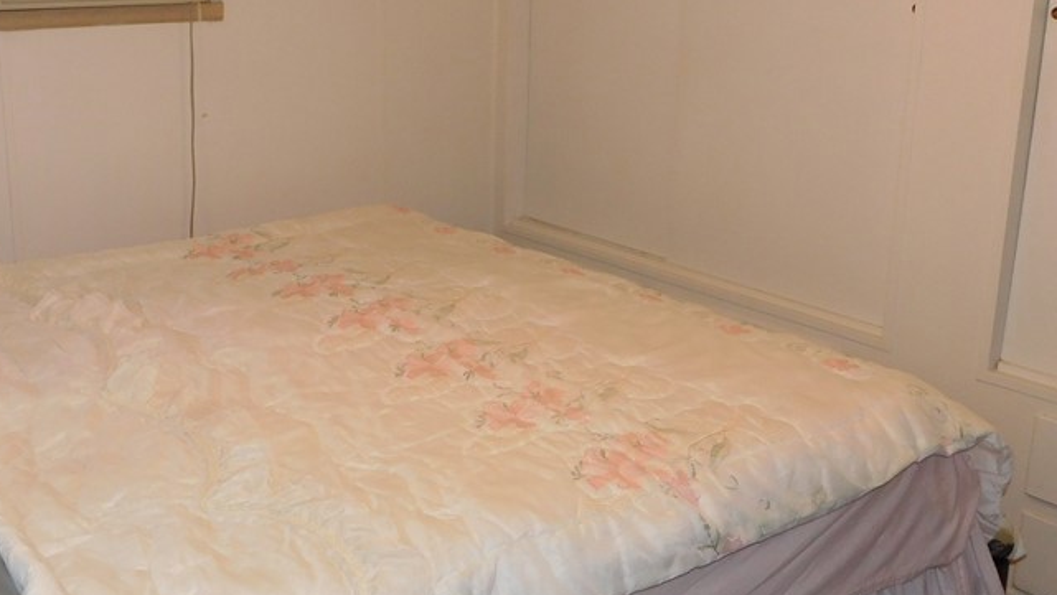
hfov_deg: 49.5
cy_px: 234
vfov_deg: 29.6
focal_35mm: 40
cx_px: 345
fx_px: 1121
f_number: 3
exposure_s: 1/30
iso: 200
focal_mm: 4
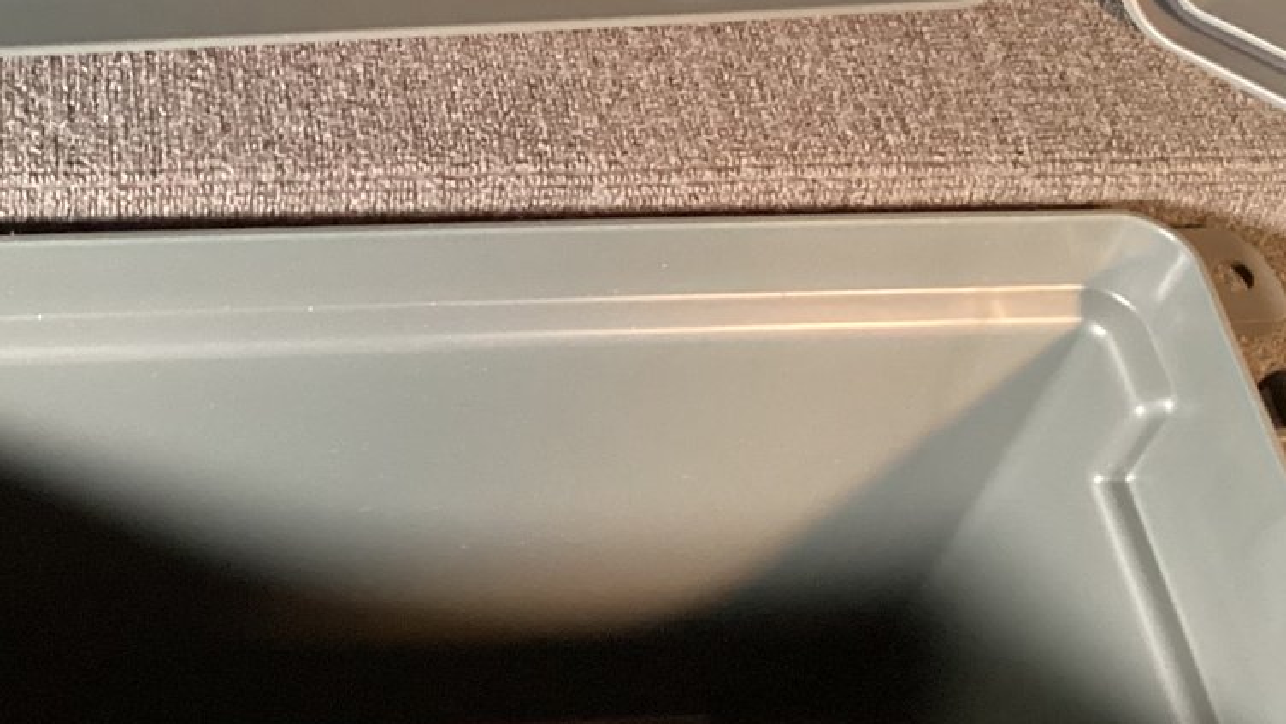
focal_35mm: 68
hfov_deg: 30.2
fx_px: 2319
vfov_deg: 17.7
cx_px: 254
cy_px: 203
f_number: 2.4
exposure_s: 1/33
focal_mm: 3.3
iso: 400
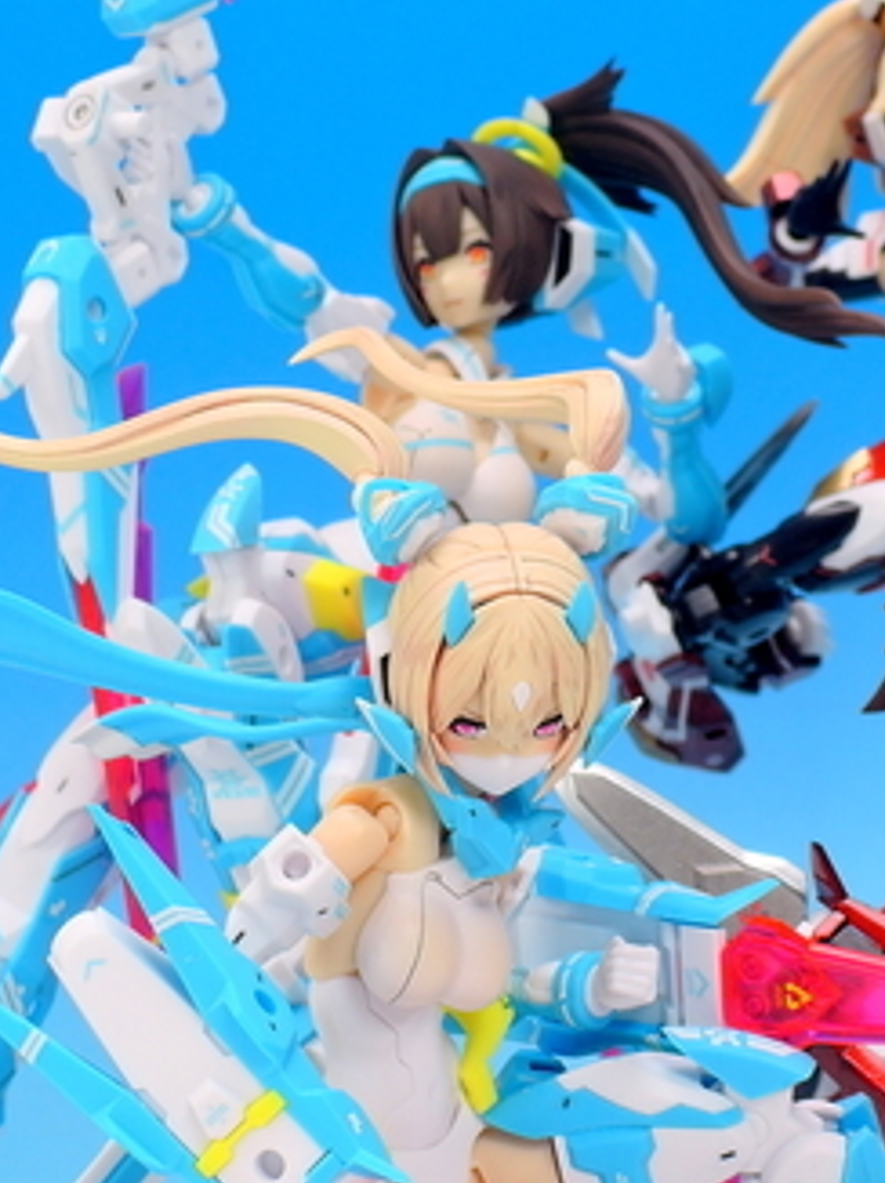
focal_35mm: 175
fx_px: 5973
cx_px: 664
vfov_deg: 11.3
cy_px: 533
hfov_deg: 8.5
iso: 80
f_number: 7.1
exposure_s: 1/1.3
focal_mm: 20.2
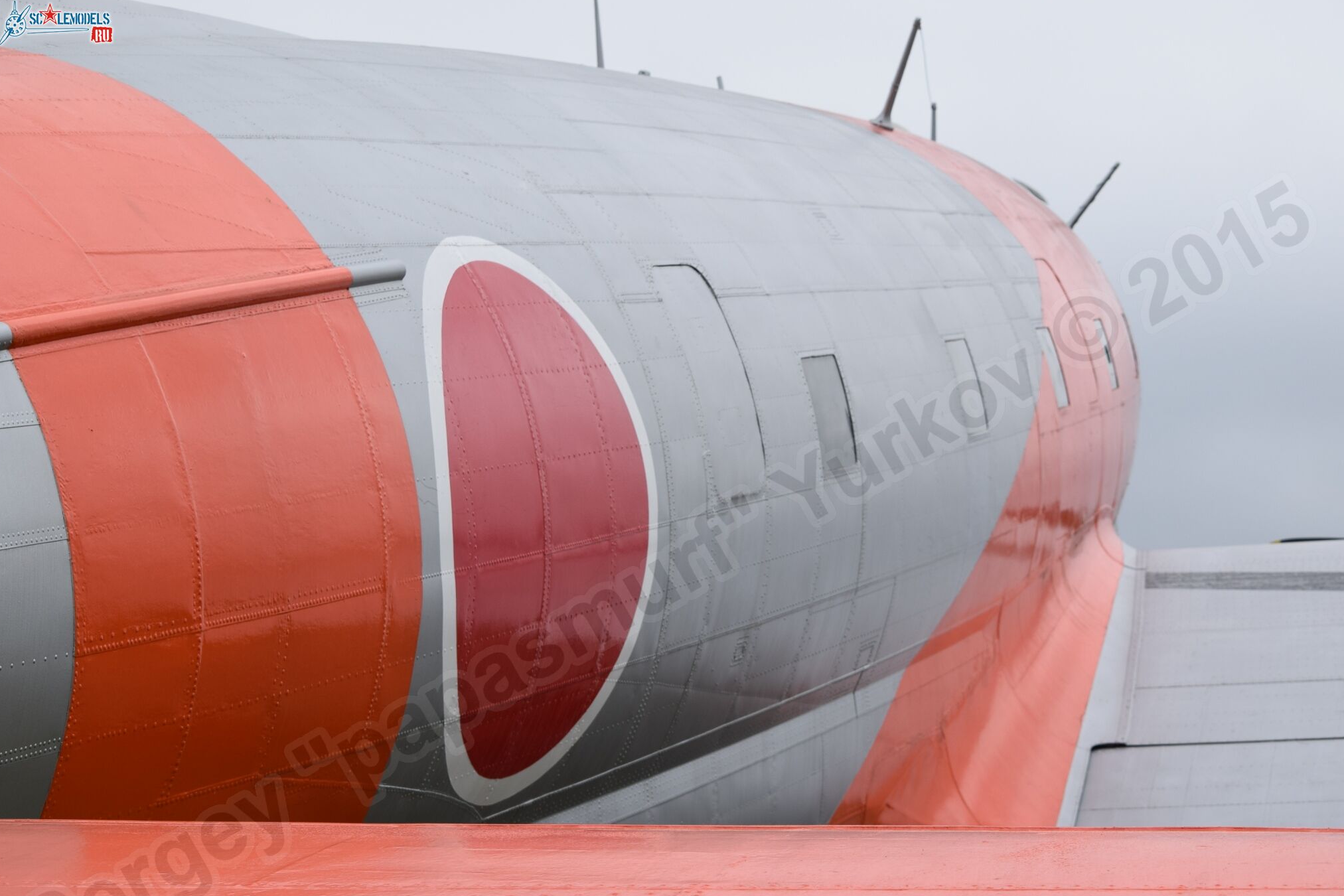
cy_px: 447
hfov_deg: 23.1
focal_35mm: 88
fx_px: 3285
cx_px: 669
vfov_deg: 15.5
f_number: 10
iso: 200
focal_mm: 58
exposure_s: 1/400
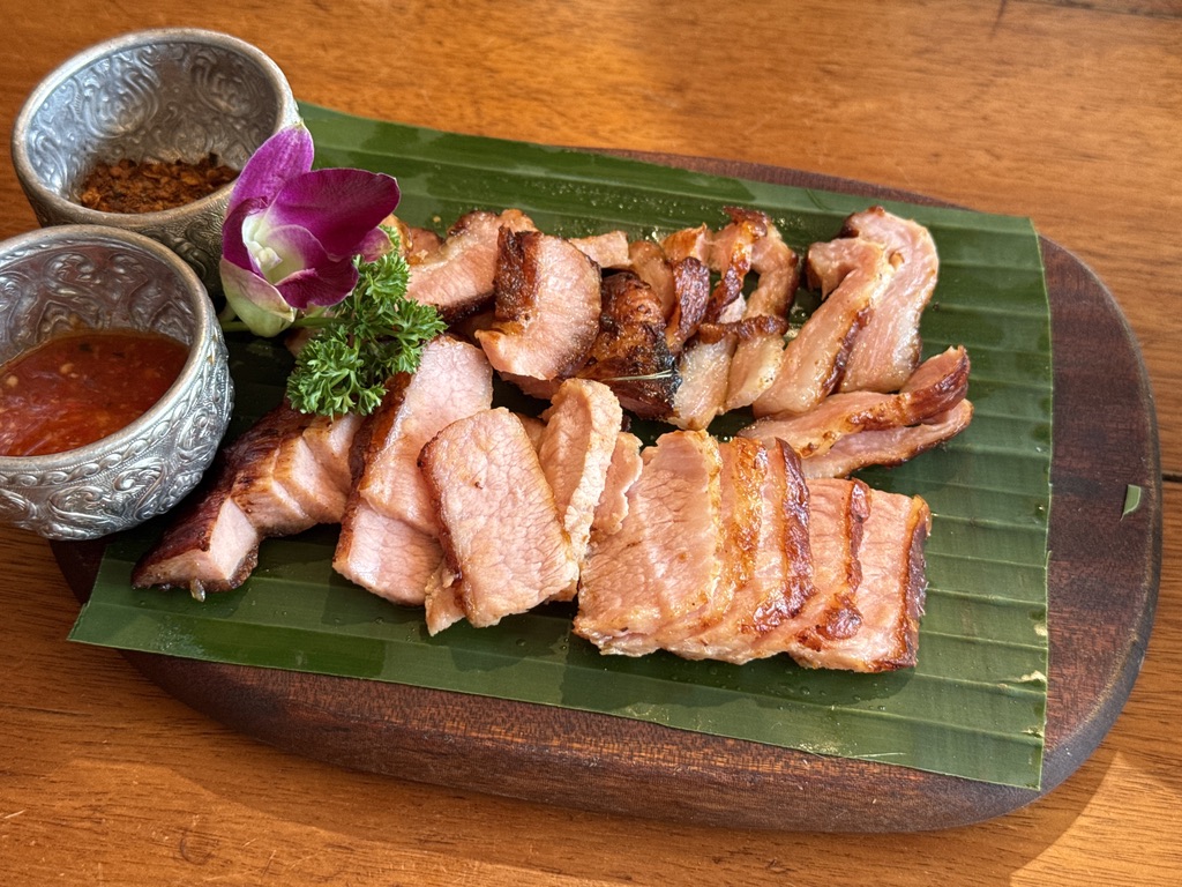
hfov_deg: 39.7
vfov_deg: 30.3
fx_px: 1639
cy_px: 444
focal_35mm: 48
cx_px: 591
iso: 100
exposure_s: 1/63
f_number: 1.78
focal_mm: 6.76
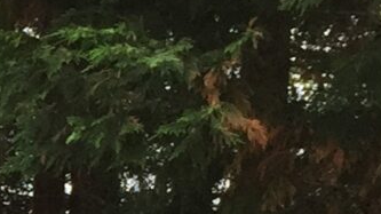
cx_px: -557
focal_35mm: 243
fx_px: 2454
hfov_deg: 8.1
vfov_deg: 4.7
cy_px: 772
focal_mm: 4.15
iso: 32
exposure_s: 1/128
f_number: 2.2
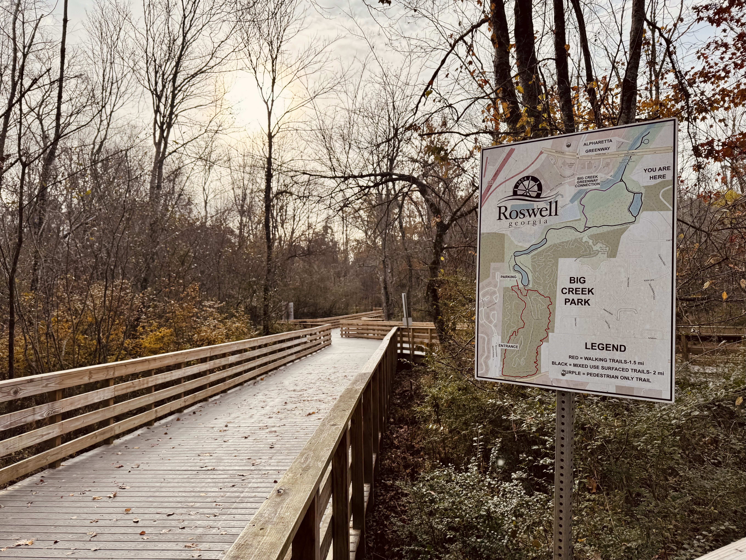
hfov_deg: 71.6
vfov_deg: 56.8
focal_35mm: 24
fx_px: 517
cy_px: 280
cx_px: 373
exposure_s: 1/3096
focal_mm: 6.76
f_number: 1.78
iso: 80
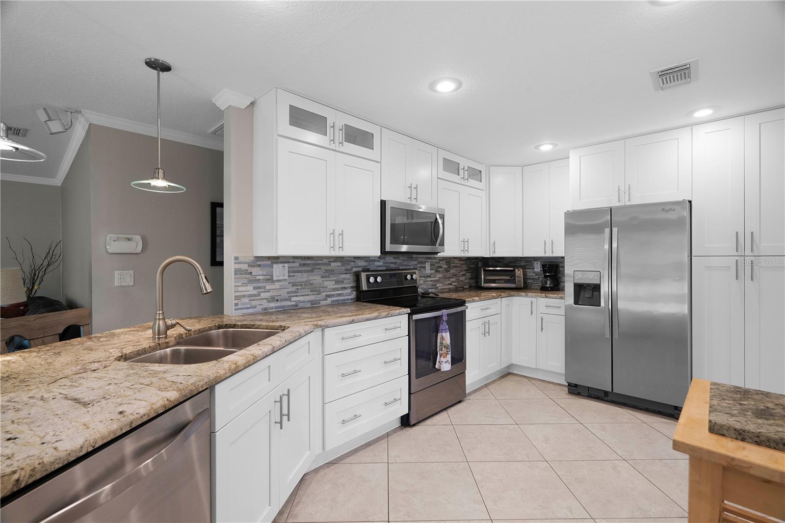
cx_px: 392
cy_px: 262
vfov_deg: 73.7
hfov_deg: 96.7
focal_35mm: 16
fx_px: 349
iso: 1000
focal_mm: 16
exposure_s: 1/5
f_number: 9
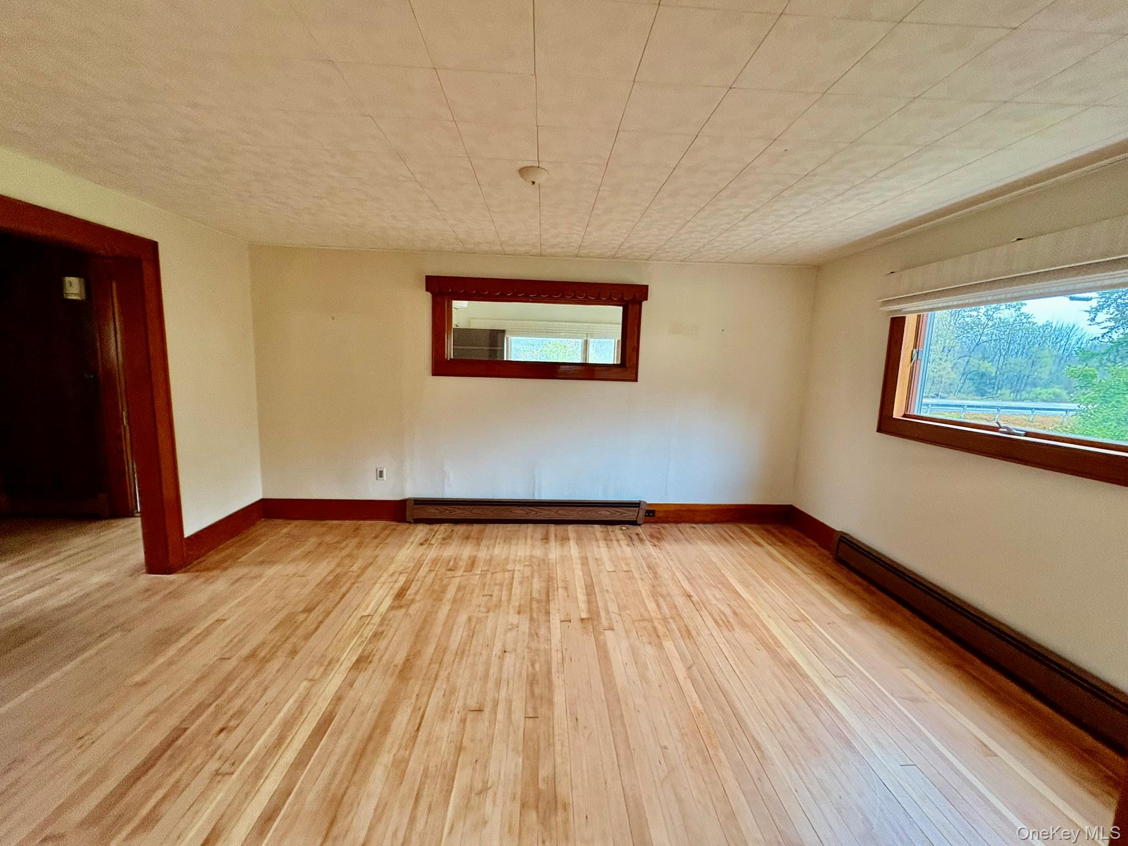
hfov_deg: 102.1
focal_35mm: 14
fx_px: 456
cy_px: 423
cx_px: 564
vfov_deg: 85.7
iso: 400
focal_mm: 2.22
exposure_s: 1/60
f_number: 2.2
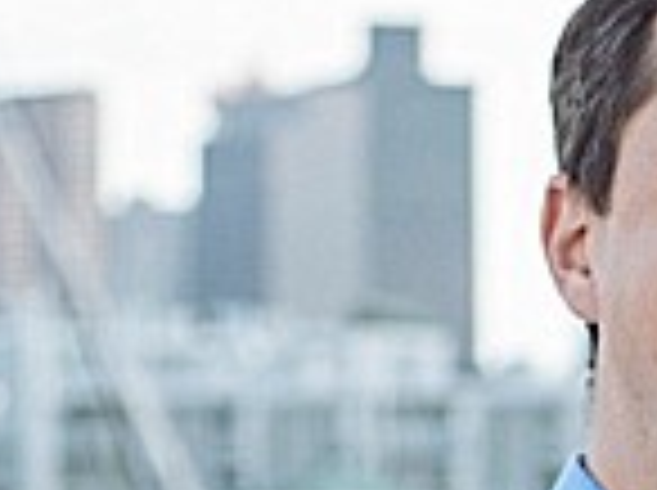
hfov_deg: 5.6
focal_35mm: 338
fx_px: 6405
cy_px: 1047
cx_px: 1656
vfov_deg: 4.3
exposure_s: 1/4000
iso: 800
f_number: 2.8
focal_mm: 50
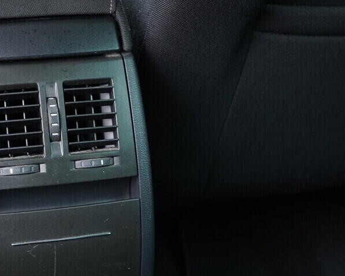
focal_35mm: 58
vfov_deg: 26.2
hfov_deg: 31.3
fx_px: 592
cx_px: 51
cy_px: 121
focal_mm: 24
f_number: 2.8
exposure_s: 1/40
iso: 1000
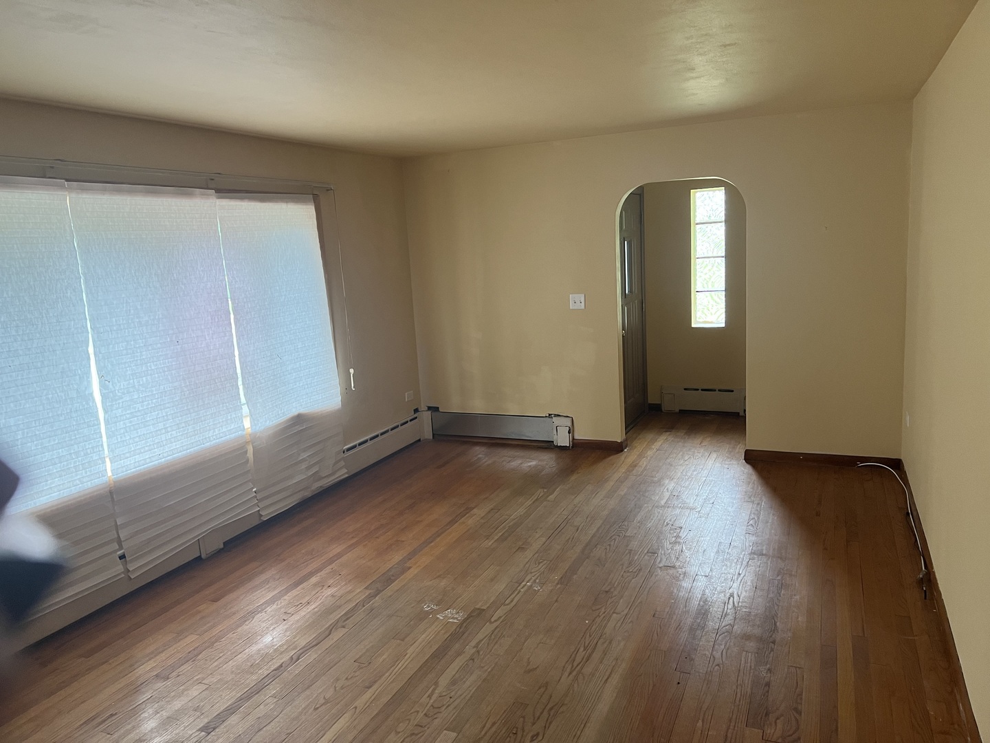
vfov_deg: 53.1
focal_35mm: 26
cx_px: 495
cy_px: 372
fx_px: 744
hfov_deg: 67.3
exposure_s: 1/74
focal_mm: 5.7
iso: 125
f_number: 1.5
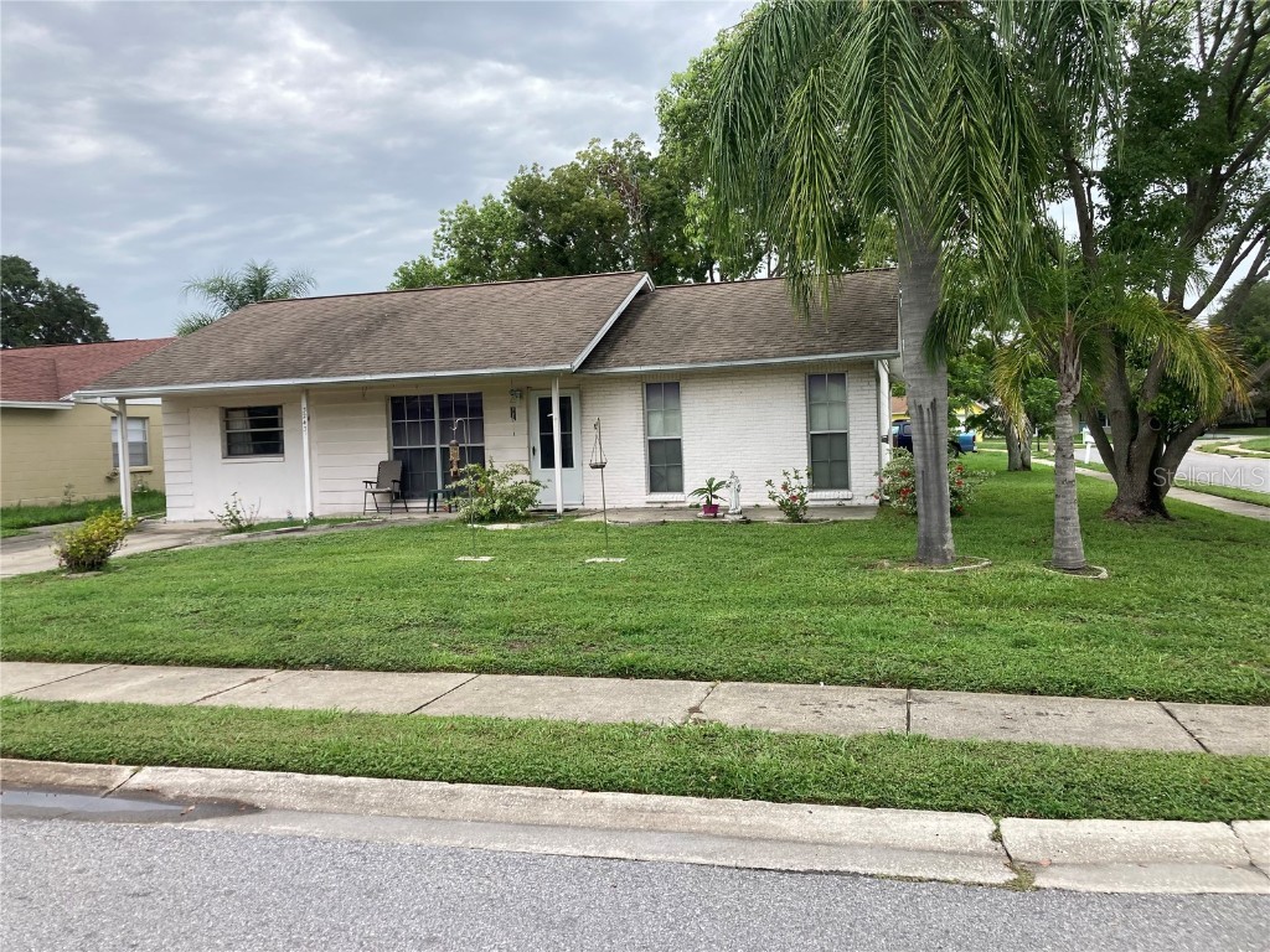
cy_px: 476
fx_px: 1027
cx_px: 635
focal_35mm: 28
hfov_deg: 63.4
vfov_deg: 49.7
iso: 20
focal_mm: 3.99
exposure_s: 1/1215
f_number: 1.8
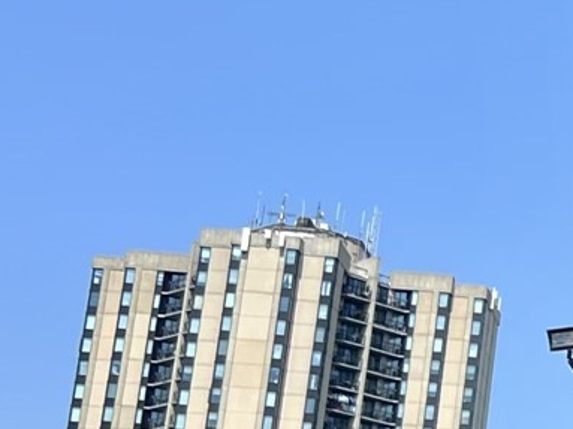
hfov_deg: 11.9
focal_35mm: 139
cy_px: 444
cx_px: 1302
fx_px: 2300
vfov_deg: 10.6
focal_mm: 5.7
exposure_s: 1/2123
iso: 50
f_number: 1.5
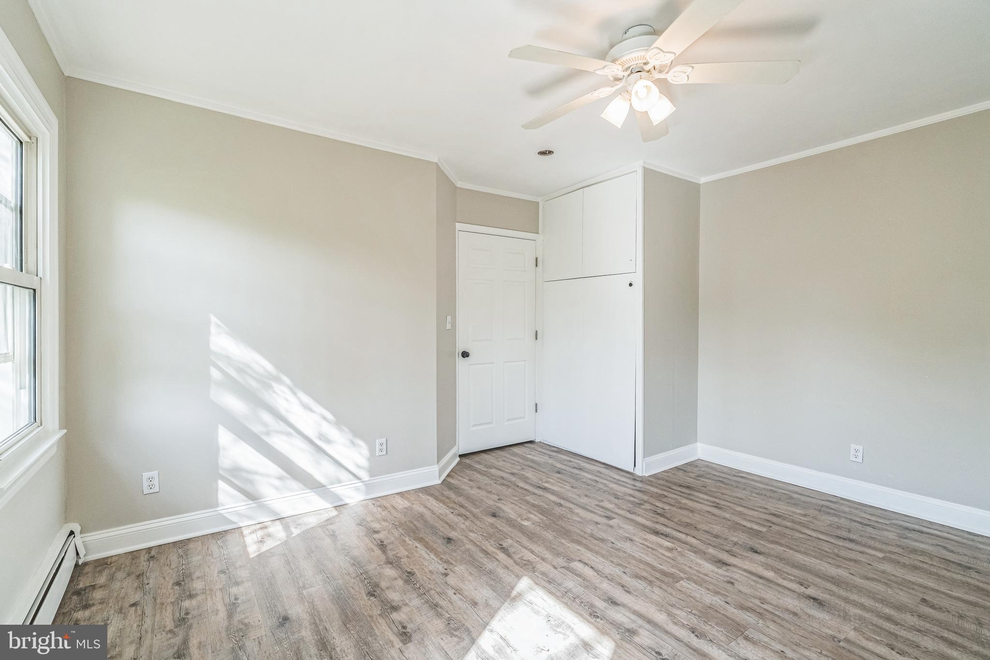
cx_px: 495
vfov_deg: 73.7
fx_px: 440
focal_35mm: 16
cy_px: 330
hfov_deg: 96.7
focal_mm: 16
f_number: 6.3
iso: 1000
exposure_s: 1/60
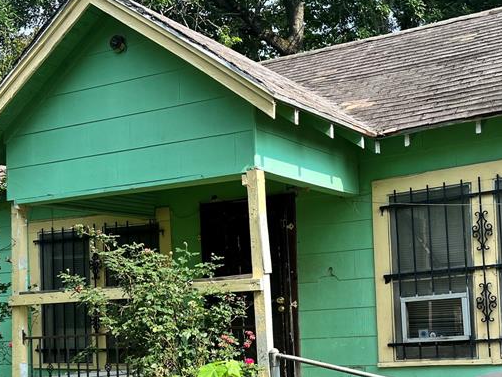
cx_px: 321
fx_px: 769
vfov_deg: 26.9
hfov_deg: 35.9
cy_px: 315
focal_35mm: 53
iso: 50
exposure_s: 1/1344
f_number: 1.5
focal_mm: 5.7
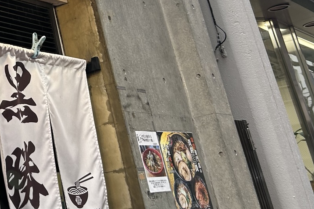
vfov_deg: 19.2
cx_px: -40
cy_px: 2
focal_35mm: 69
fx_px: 602
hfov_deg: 26.7
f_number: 1.5
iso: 32
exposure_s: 1/126
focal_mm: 5.7
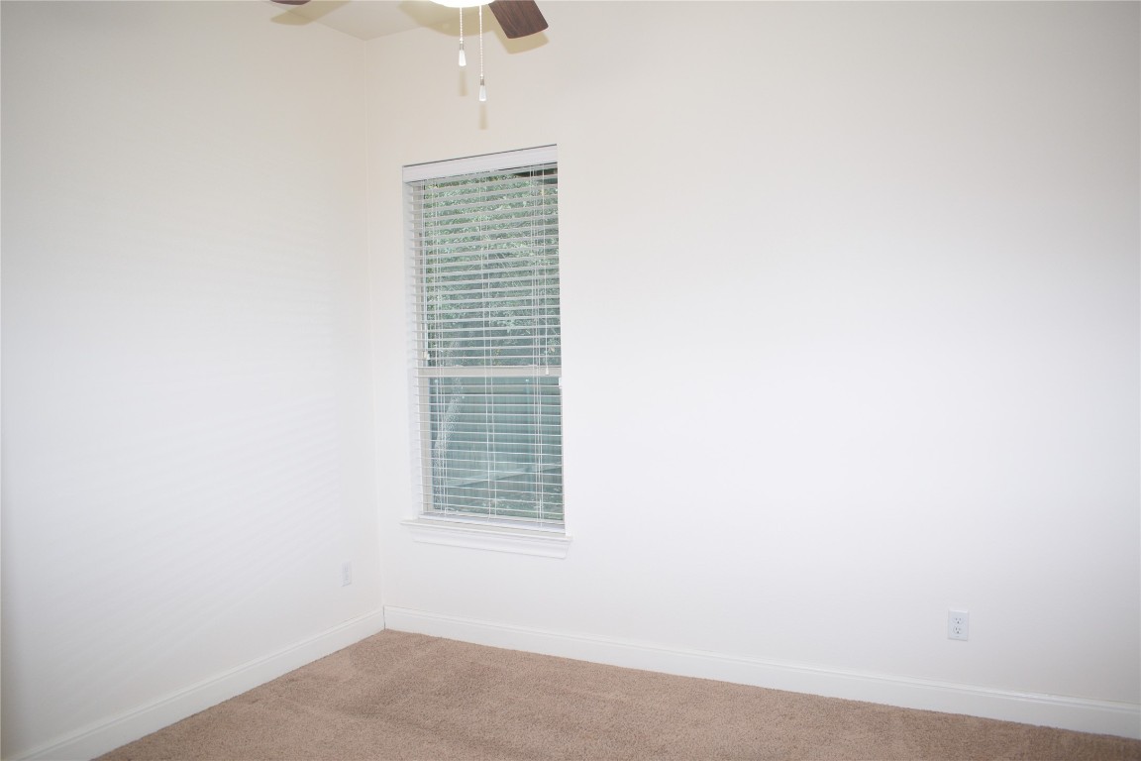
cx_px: 570
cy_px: 380
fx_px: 856
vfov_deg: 47.9
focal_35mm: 27
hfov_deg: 67.4
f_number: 4.5
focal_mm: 18
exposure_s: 1/80
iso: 400
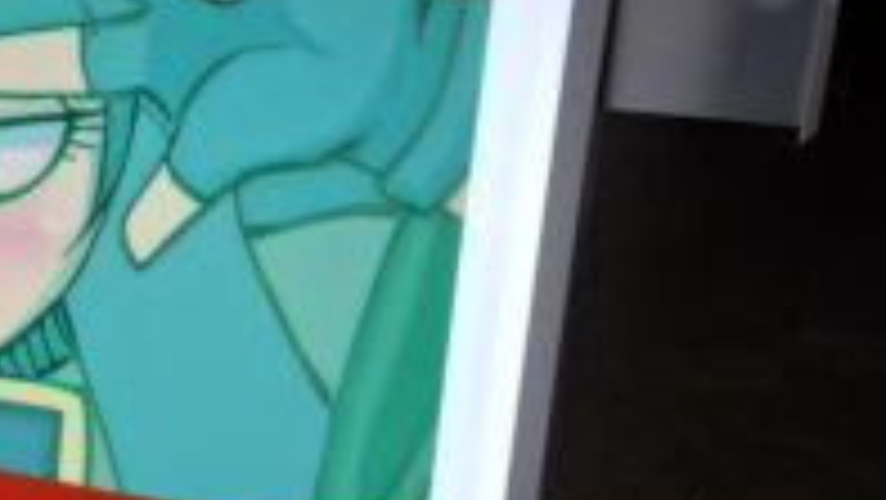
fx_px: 1528
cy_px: 340
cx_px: -49
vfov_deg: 18.5
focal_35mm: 65
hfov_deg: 29.6
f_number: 1.8
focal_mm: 5.54
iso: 50
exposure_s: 1/100
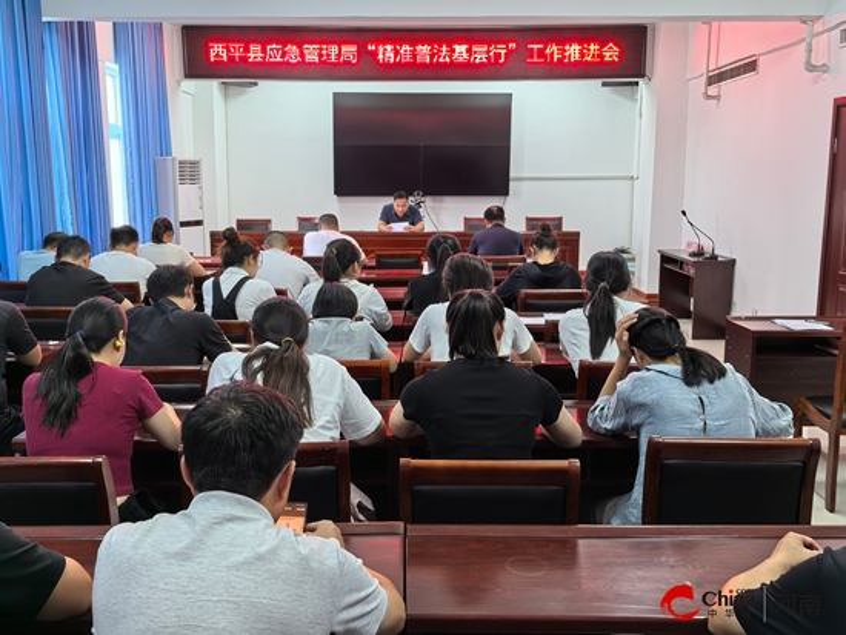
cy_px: 318
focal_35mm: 34
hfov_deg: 53.9
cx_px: 423
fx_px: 831
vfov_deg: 41.8
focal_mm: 5.75
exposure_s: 1/100
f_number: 2
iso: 160
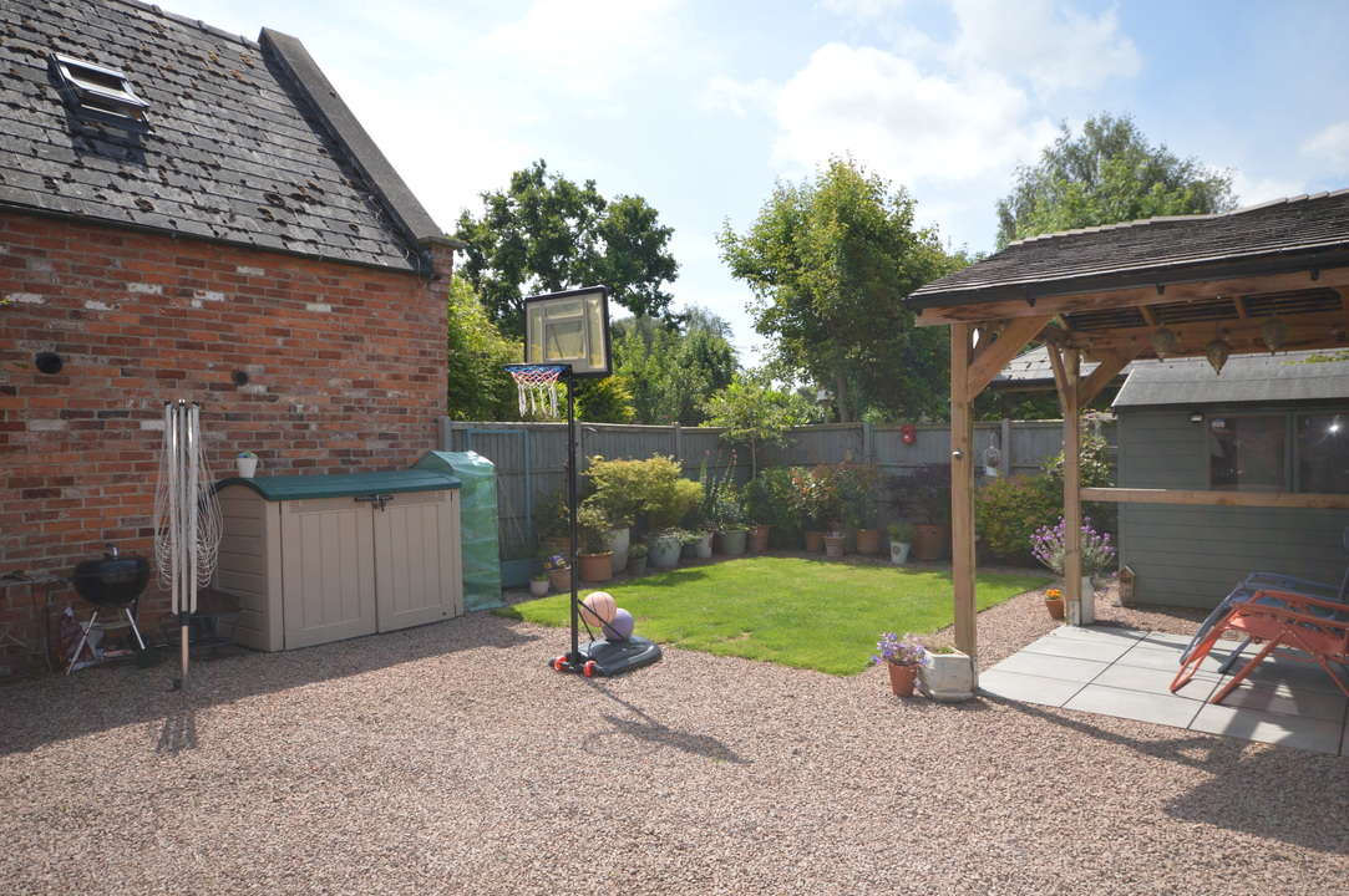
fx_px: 898
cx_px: 674
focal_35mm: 24
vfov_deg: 53.0
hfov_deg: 73.8
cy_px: 448
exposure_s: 1/200
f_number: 8
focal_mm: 16
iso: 100
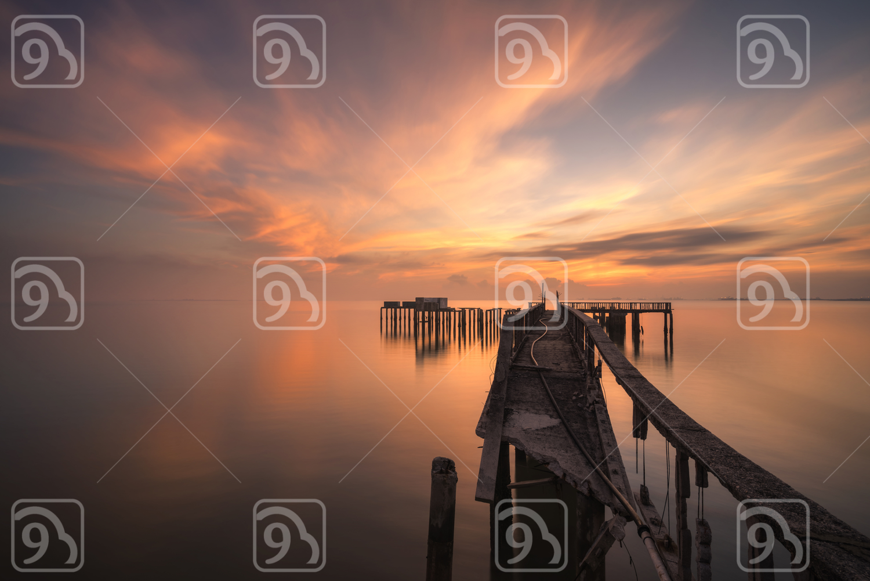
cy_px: 290
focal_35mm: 16
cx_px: 435
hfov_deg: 96.7
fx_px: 387
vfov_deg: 73.8
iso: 50
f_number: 11
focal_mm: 16
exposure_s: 1/4
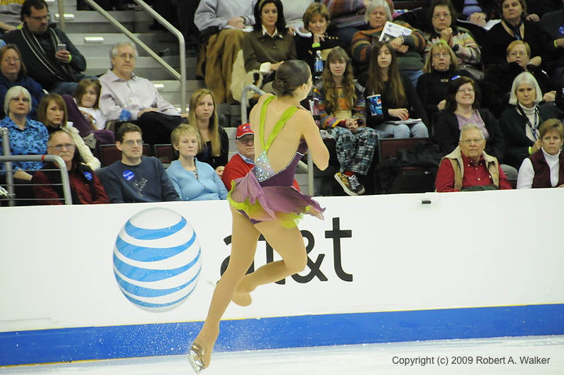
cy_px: 188
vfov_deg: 4.6
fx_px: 4693
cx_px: 282
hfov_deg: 6.9
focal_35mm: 300
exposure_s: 1/500
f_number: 5.6
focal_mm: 200
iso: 3200
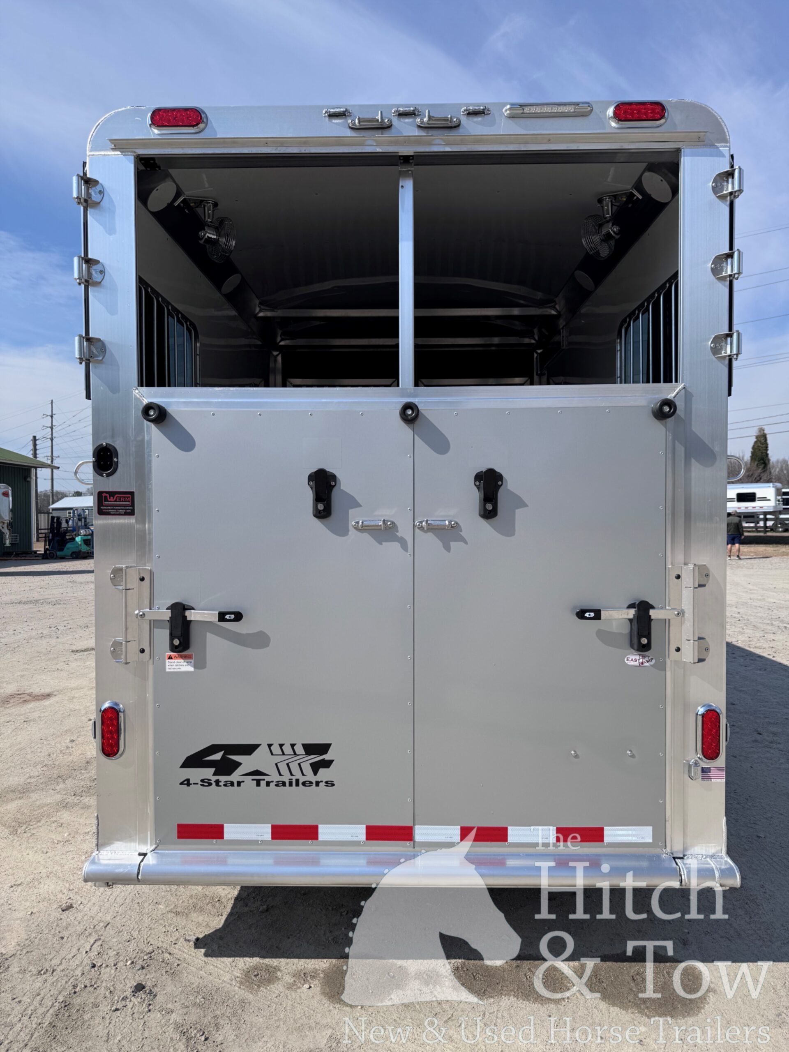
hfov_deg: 56.8
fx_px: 729
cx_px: 394
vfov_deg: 71.6
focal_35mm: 24
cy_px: 526
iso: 80
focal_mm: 6.76
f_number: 1.78
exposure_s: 1/6410
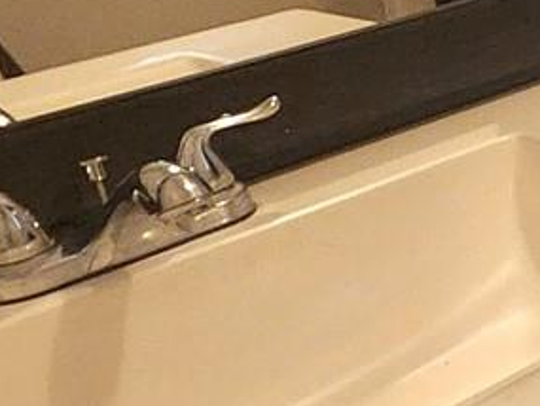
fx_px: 1139
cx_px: 1315
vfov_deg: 19.3
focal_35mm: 73
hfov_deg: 14.9
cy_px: -44
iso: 400
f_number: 2.2
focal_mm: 2.2
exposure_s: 1/30
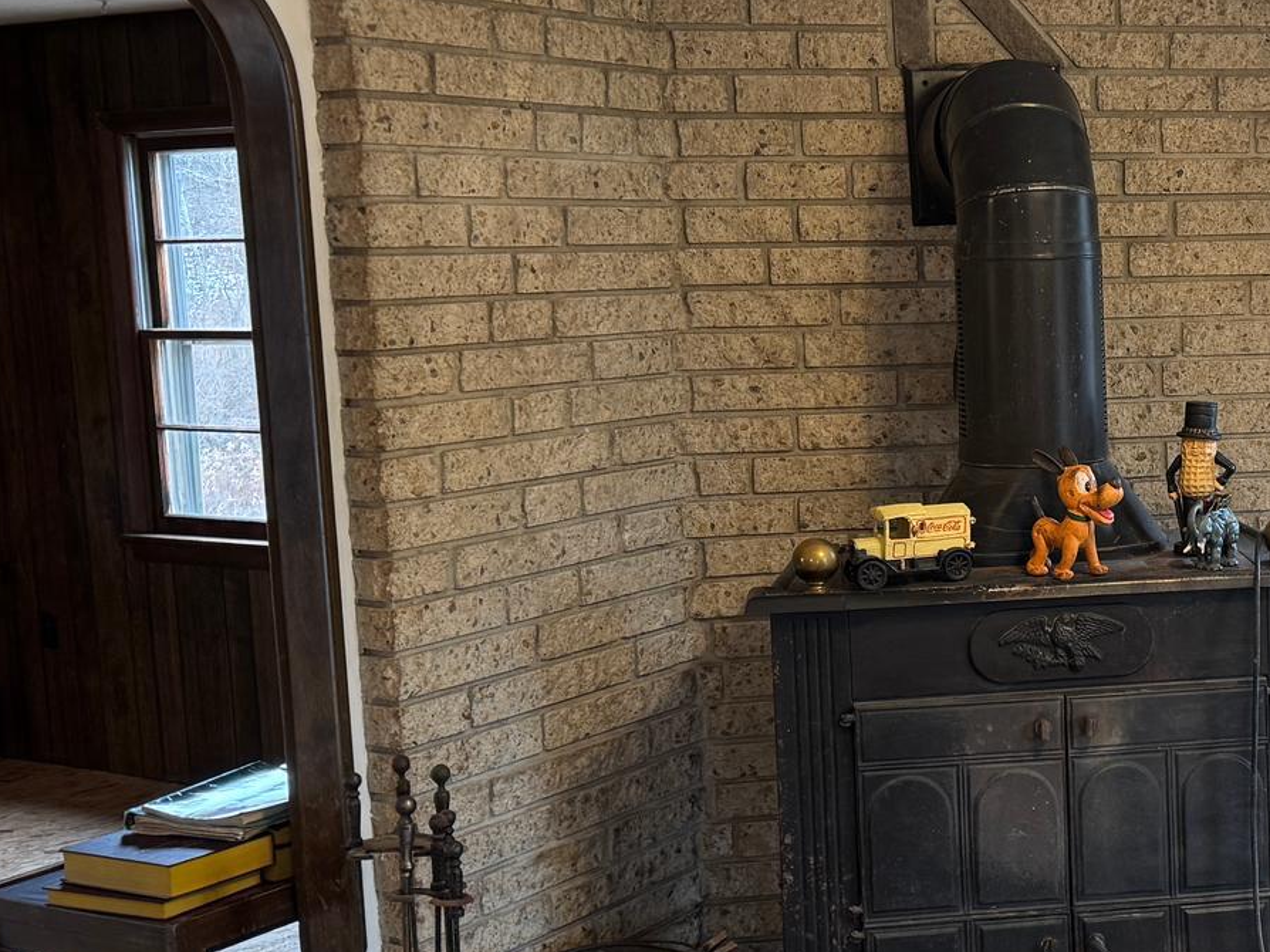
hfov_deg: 33.1
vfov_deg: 26.5
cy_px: 516
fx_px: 2017
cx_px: 1146
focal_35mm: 55
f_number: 1.78
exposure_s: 1/60
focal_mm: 6.76
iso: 160
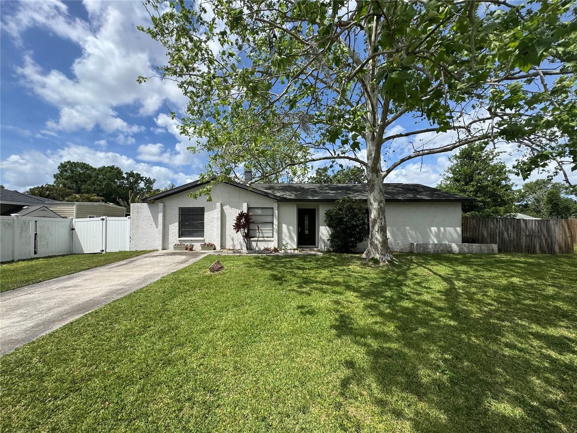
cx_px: 288
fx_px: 233
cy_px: 216
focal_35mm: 14
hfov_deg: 102.1
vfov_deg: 85.7
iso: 40
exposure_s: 1/1927
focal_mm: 2.22
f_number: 2.2
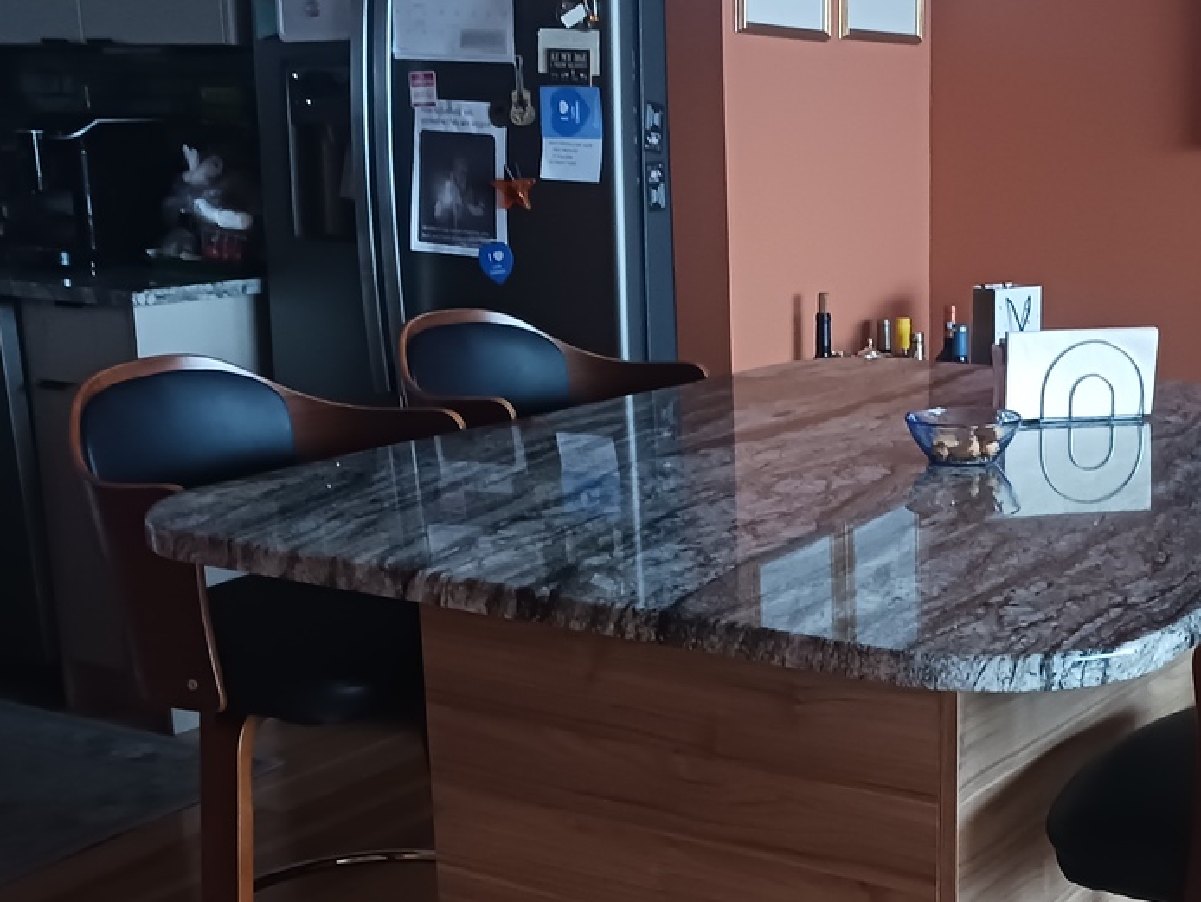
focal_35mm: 56
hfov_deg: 33.5
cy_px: 648
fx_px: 1944
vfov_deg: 25.9
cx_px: 936
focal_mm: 4
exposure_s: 1/17.1
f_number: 1.8
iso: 800
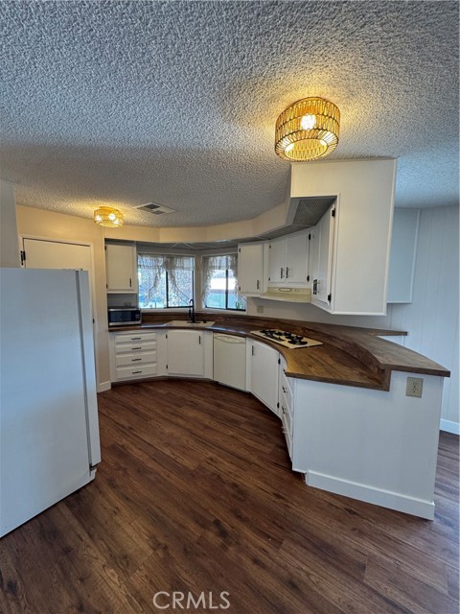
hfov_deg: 85.7
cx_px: 230
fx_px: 248
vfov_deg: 102.1
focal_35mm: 14
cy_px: 307
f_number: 2.2
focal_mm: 2.22
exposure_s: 1/99
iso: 200
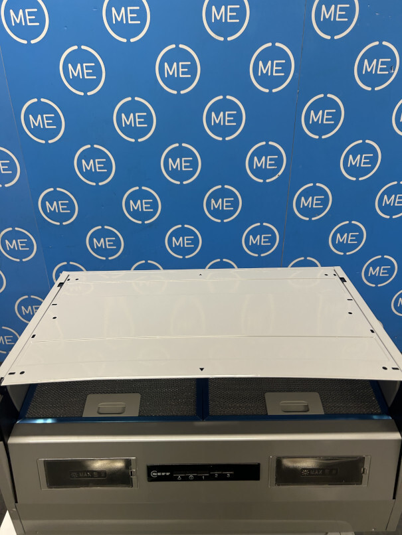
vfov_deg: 67.3
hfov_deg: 53.1
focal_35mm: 26
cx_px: 201
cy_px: 268
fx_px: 402
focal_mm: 5.7
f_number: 1.5
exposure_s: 1/100
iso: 100
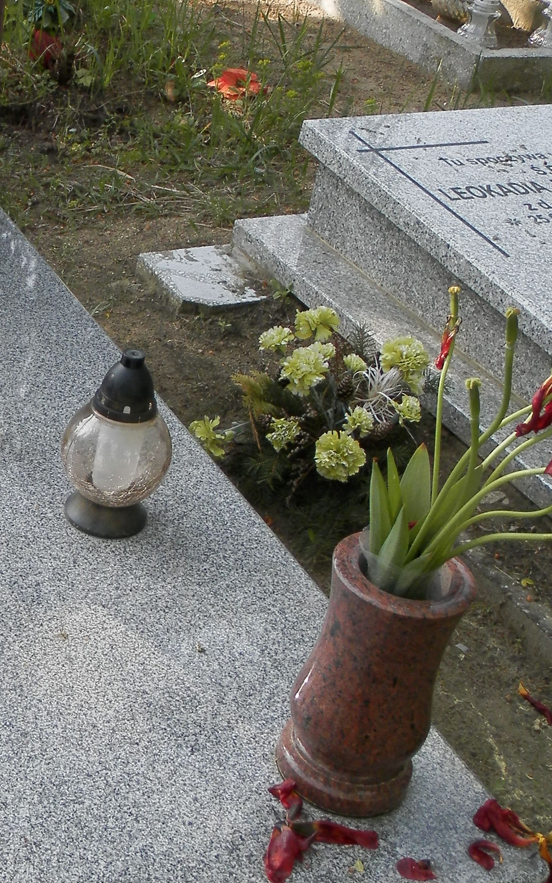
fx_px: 1493
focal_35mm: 62
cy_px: 482
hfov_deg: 20.0
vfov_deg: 32.9
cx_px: -57
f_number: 3.1
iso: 80
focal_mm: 4.5
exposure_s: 1/320
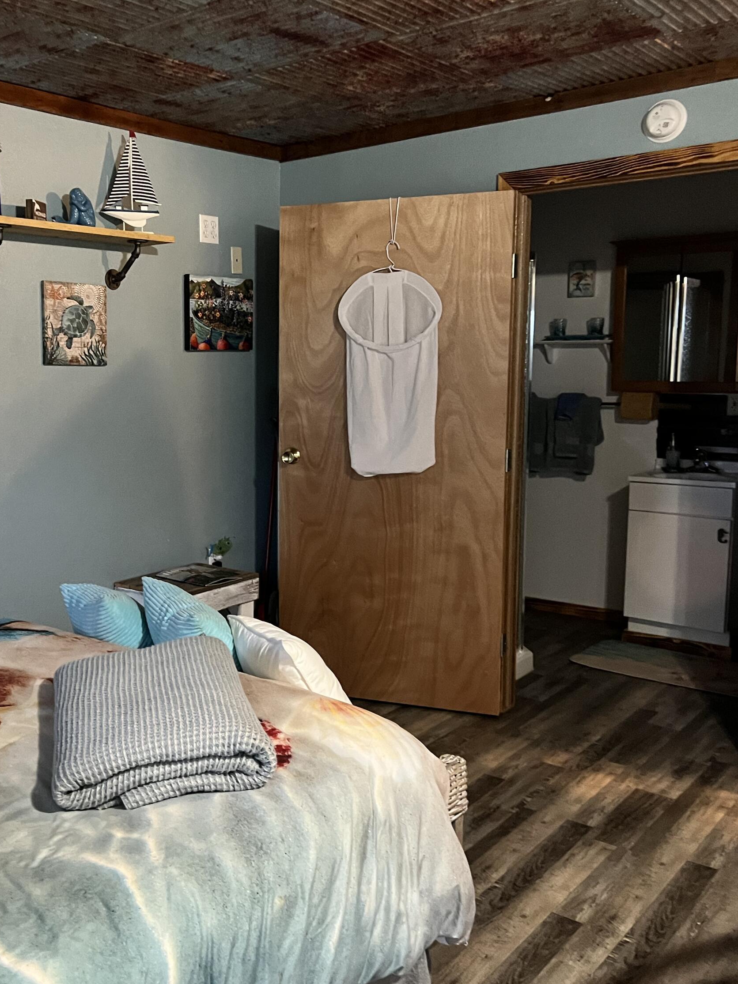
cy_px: 495
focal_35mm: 35
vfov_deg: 52.6
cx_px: 213
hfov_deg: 39.9
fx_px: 995
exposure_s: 1/30
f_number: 1.5
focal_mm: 5.7
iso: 500
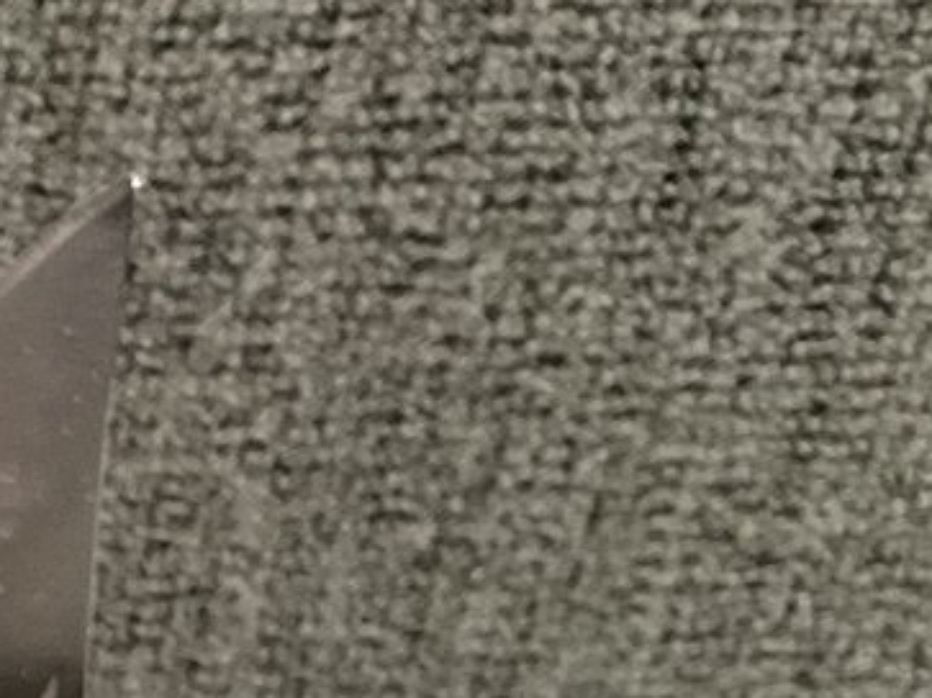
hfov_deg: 13.7
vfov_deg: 11.3
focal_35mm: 121
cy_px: 1302
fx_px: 3257
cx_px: -962
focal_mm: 3
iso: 320
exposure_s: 1/40
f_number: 1.8
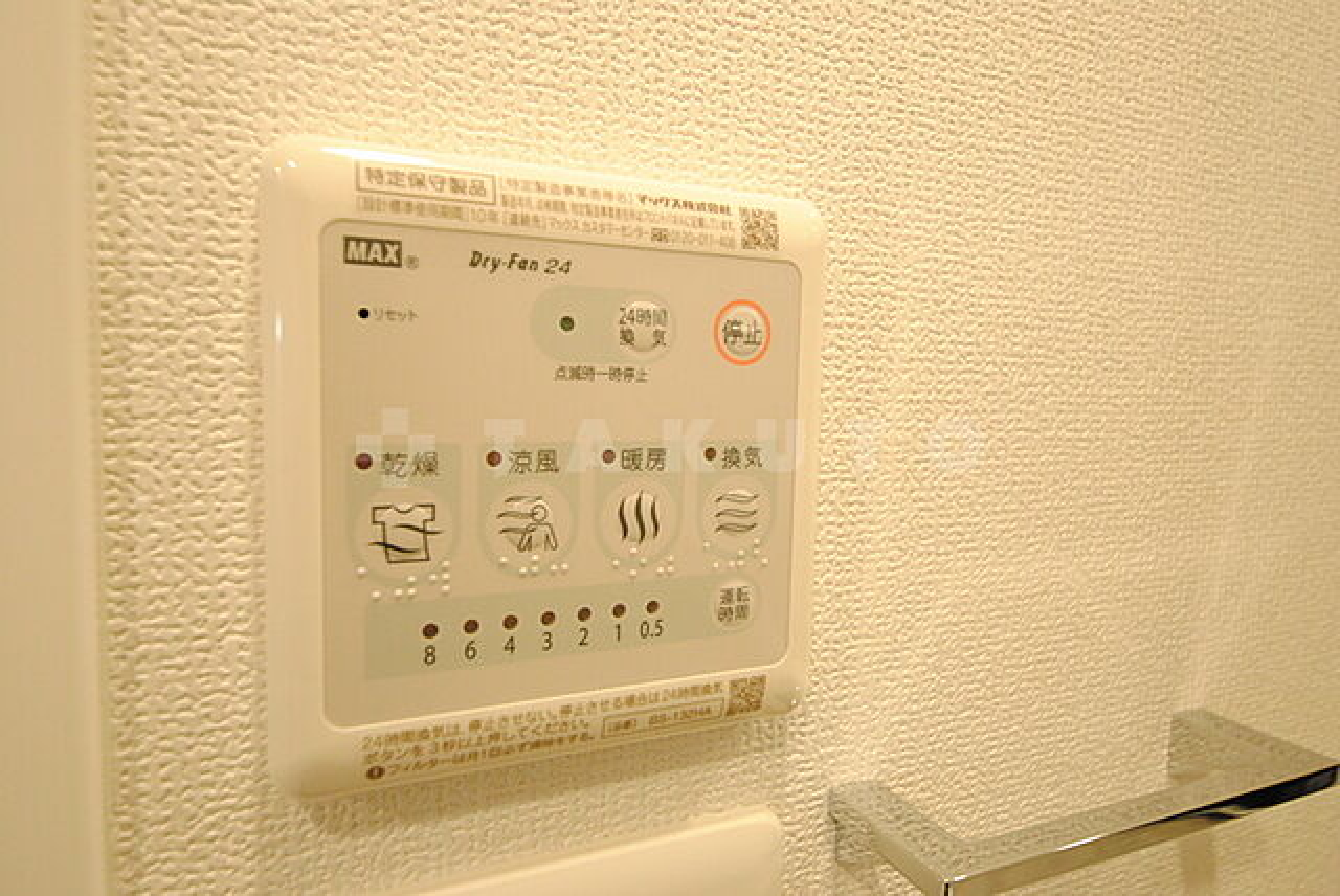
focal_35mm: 21
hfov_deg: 81.2
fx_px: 782
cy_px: 448
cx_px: 670
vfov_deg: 59.6
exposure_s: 1/30
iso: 720
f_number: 5.3
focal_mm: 14
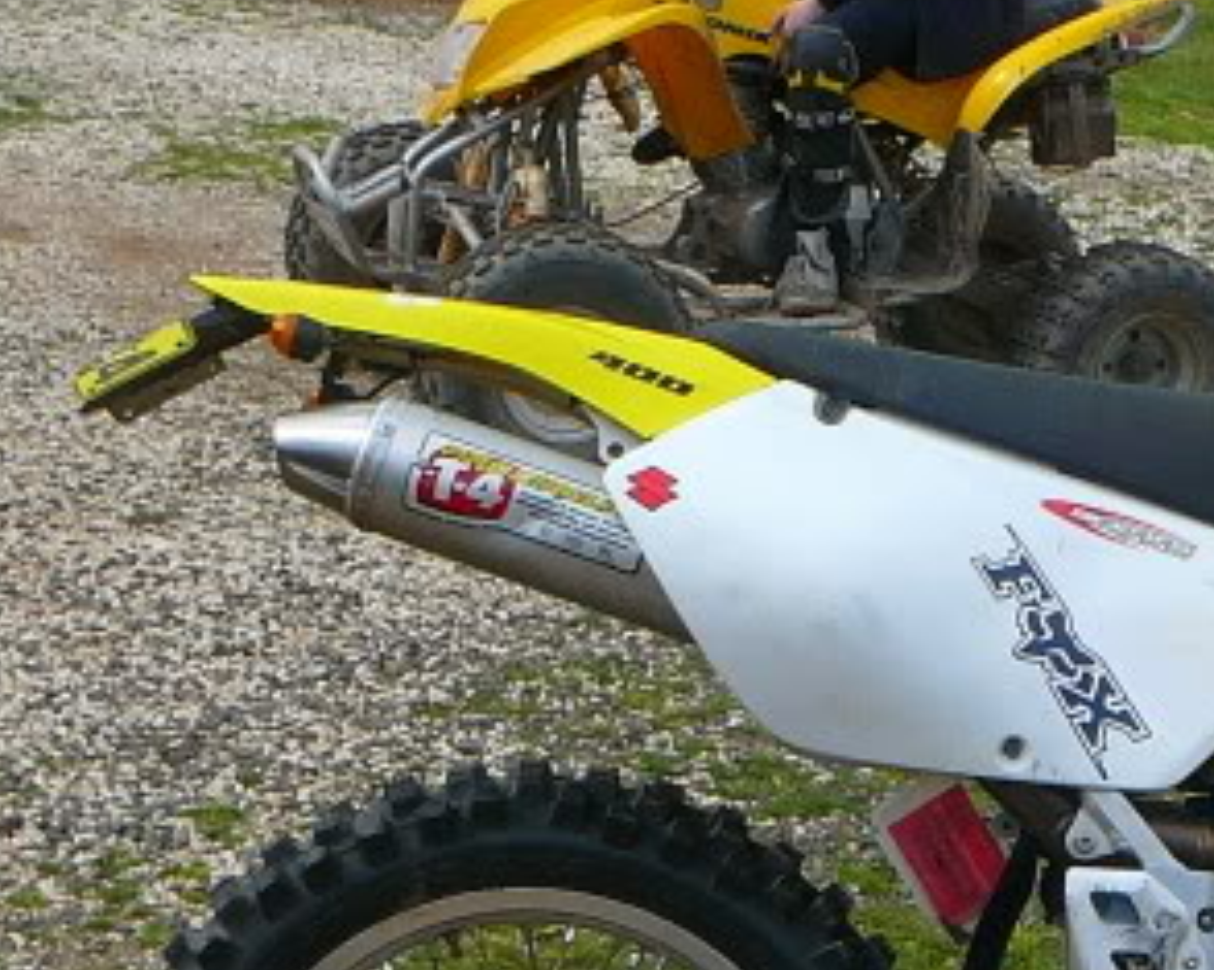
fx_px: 3340
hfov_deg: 20.2
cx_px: 1103
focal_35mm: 93
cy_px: 941
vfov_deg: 16.2
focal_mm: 5.2
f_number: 5
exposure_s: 1/400
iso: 80
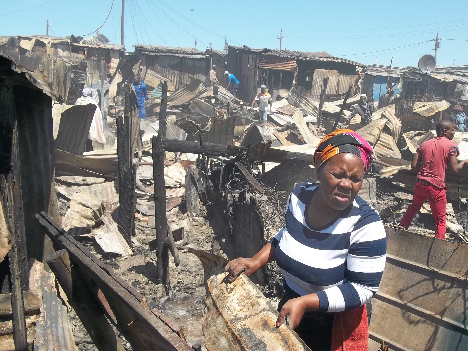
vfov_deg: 36.7
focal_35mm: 39
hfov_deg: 47.7
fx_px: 527
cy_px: 208
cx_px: 274
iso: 80
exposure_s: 1/160
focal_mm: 5.7
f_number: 8.8
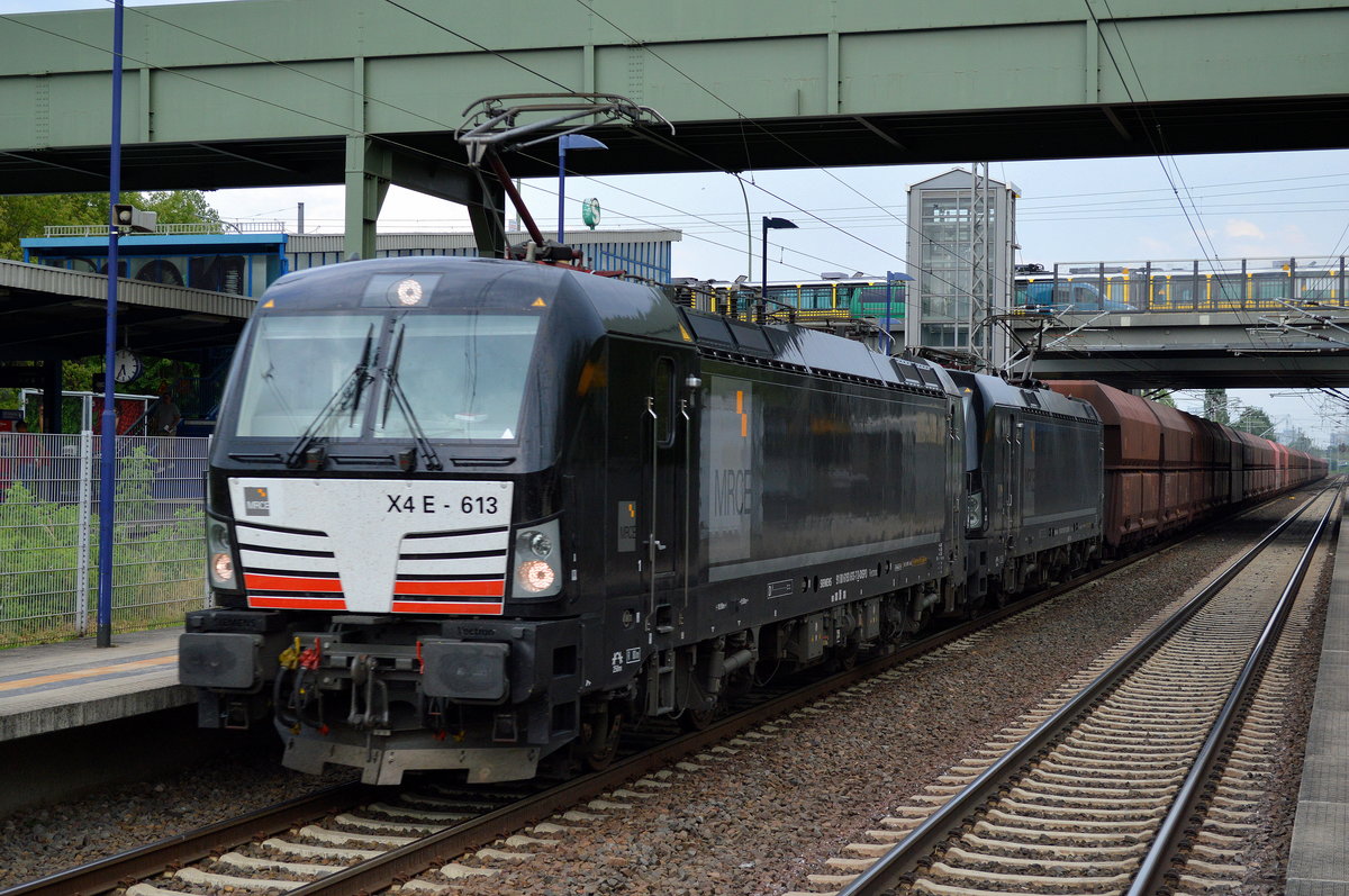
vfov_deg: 22.6
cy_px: 448
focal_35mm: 60
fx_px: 2246
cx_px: 674
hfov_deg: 33.4
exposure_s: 1/500
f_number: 5.3
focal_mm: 40
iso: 560
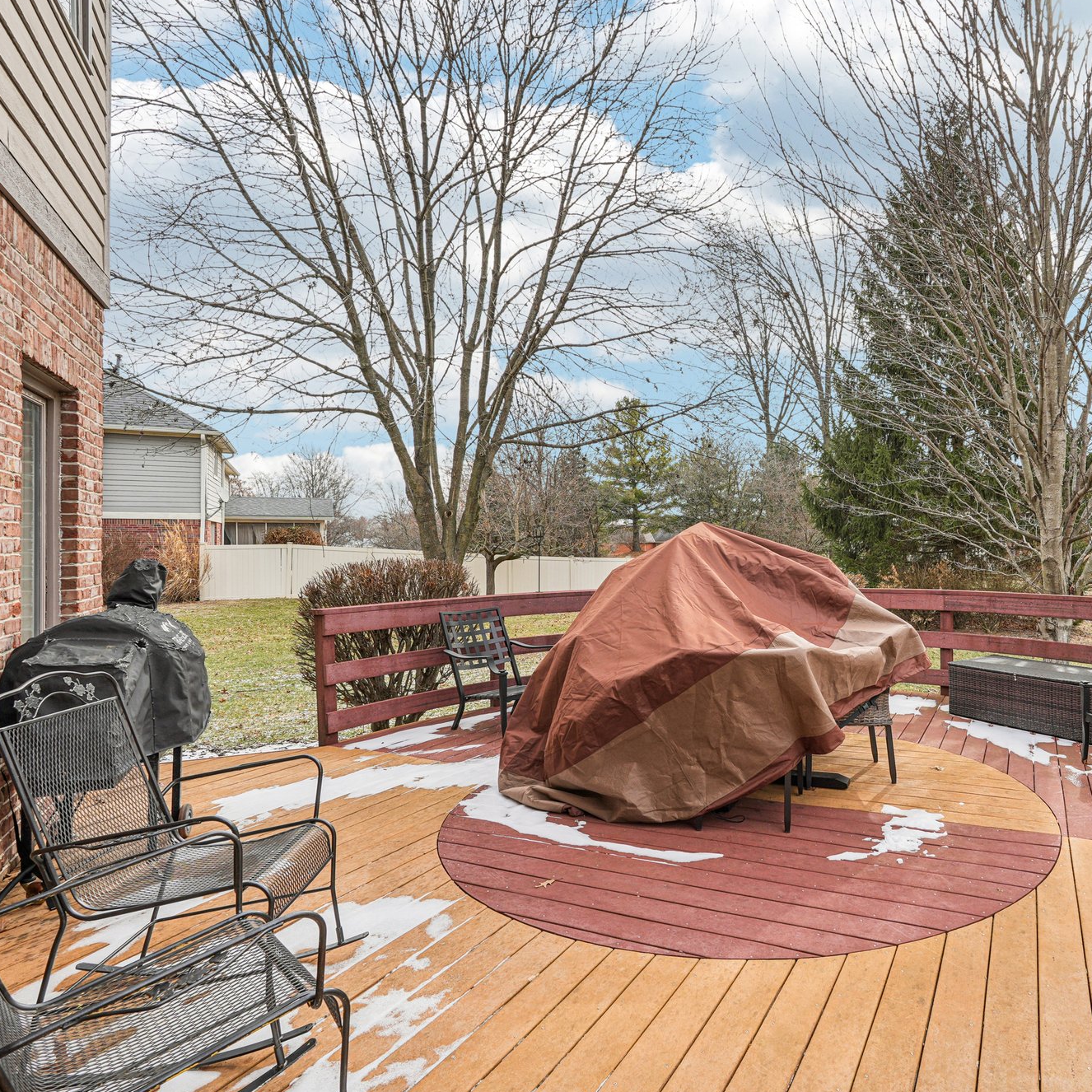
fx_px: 749
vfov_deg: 72.1
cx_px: 756
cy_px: 538
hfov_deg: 69.4
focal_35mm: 21
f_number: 8
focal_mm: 16
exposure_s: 1/125
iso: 100
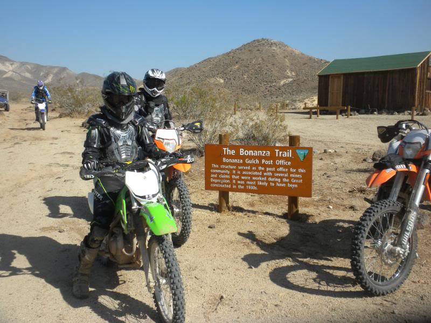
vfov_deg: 38.7
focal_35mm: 37
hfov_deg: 50.1
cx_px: 216
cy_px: 162
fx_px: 461
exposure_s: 1/137
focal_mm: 6.6
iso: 64
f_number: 10
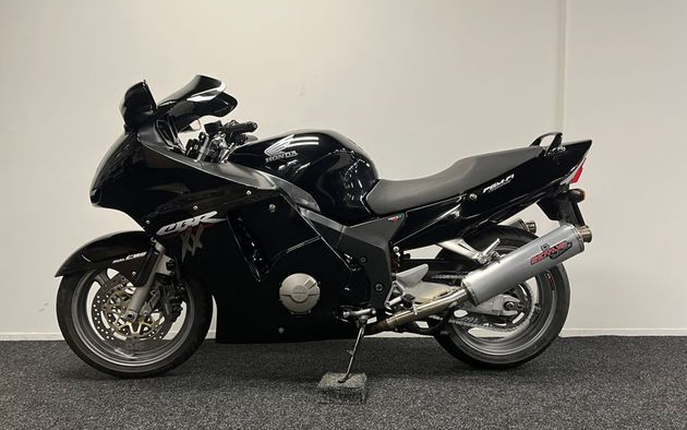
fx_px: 524
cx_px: 340
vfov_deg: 44.4
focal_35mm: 28
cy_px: 255
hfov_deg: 66.5
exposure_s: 1/50
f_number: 1.6
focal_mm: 5.1
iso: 125
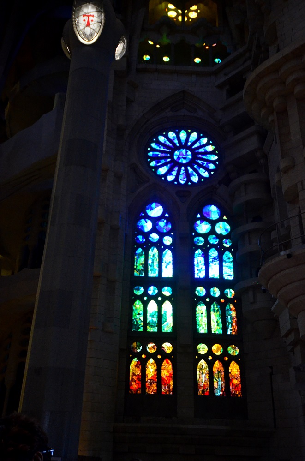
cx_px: 152
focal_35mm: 36
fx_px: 460
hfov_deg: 36.7
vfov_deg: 53.2
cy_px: 230
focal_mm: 24
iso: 3200
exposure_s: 1/500
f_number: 4
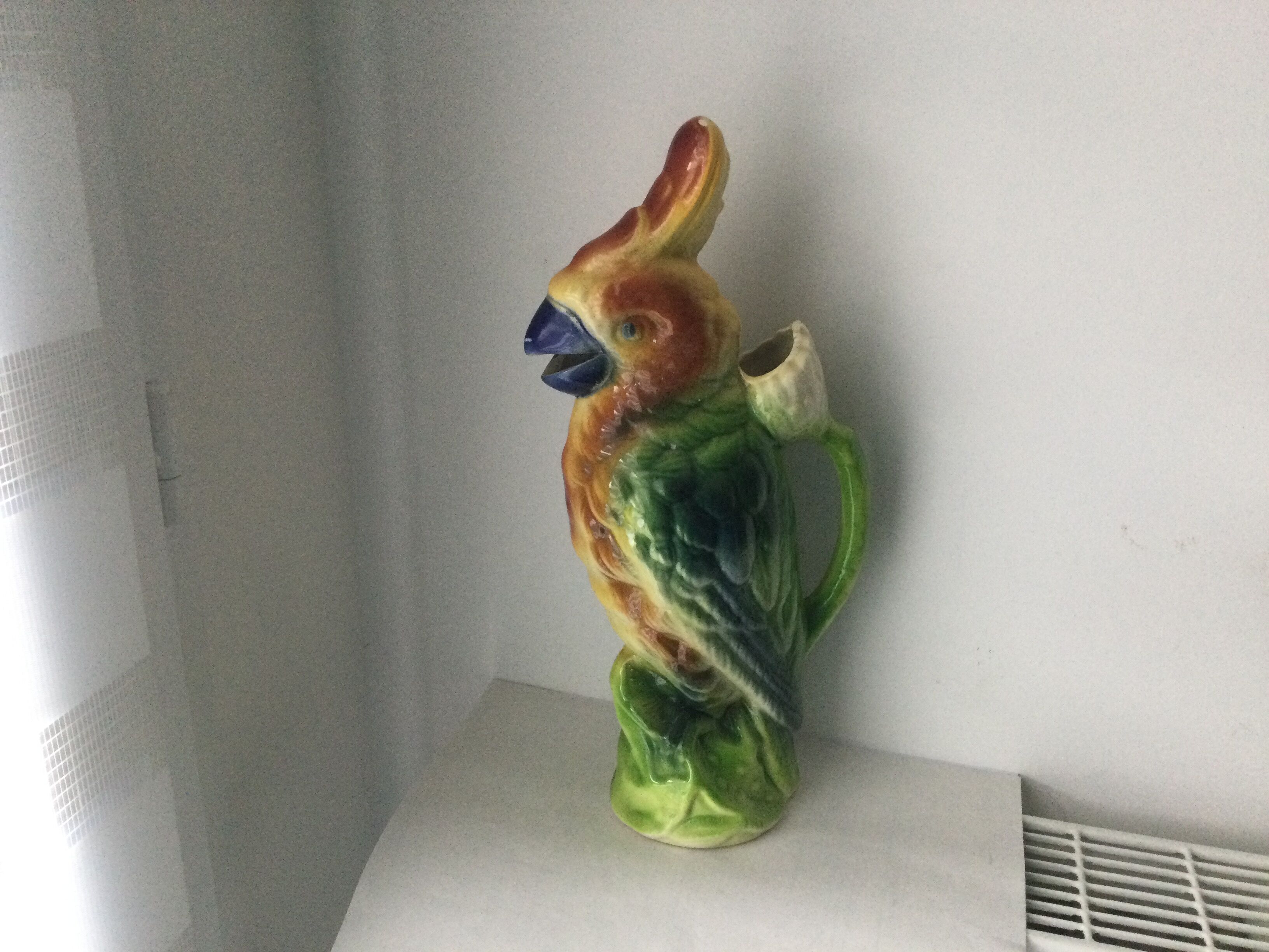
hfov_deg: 58.4
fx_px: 1136
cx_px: 634
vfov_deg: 45.4
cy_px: 476
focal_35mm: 31
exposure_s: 1/33
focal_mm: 3.3
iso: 200
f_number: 2.4
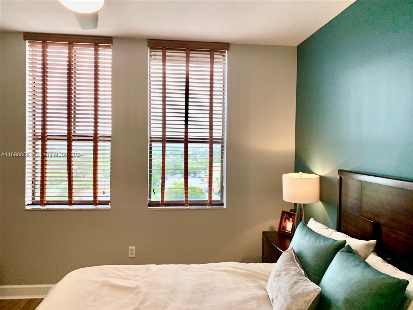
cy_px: 155
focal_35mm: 26
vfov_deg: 53.1
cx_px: 206
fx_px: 310
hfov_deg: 67.3
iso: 50
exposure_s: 1/60
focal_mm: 4.25
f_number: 1.8
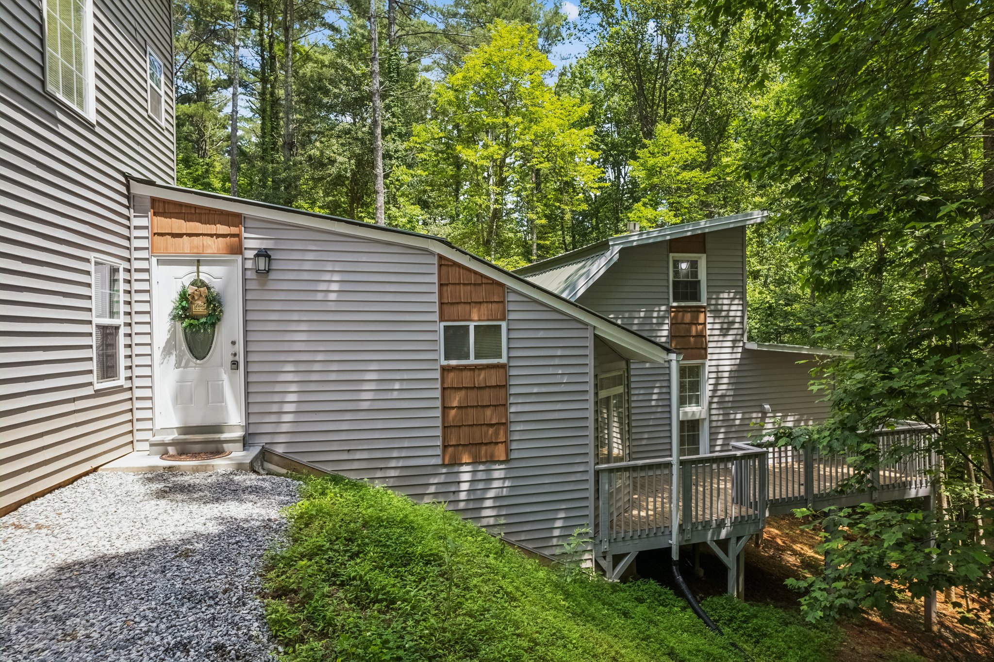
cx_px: 497
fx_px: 607
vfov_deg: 57.2
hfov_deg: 78.6
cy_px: 331
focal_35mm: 22
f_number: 2.8
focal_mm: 8.38
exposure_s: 1/500
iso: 110
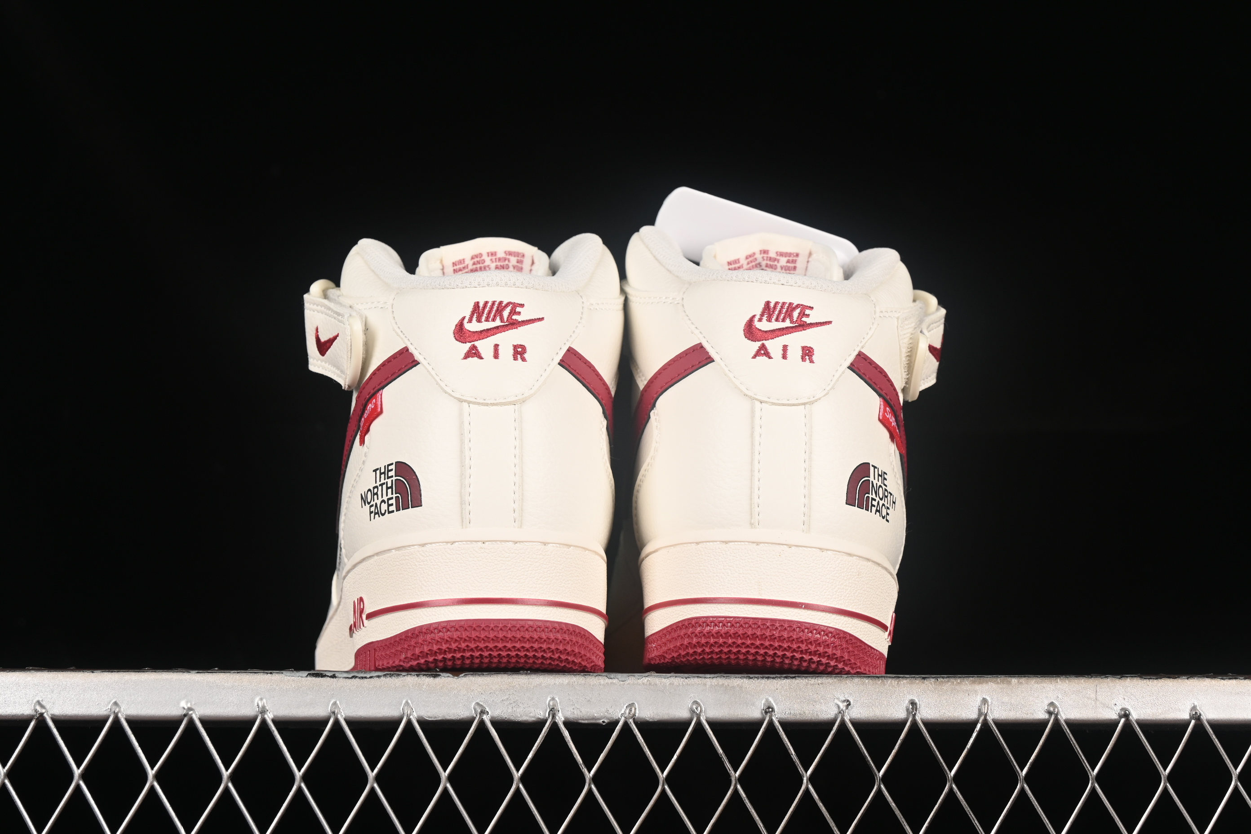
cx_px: 626
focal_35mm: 75
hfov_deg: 27.0
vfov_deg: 18.2
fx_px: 2606
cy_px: 417
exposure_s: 1/80
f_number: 8
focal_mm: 50
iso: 160
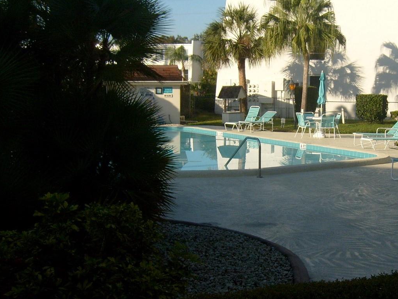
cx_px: 297
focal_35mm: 55
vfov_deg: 26.6
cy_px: 157
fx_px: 633
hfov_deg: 34.2
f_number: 7.1
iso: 80
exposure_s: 1/350
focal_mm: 5.8
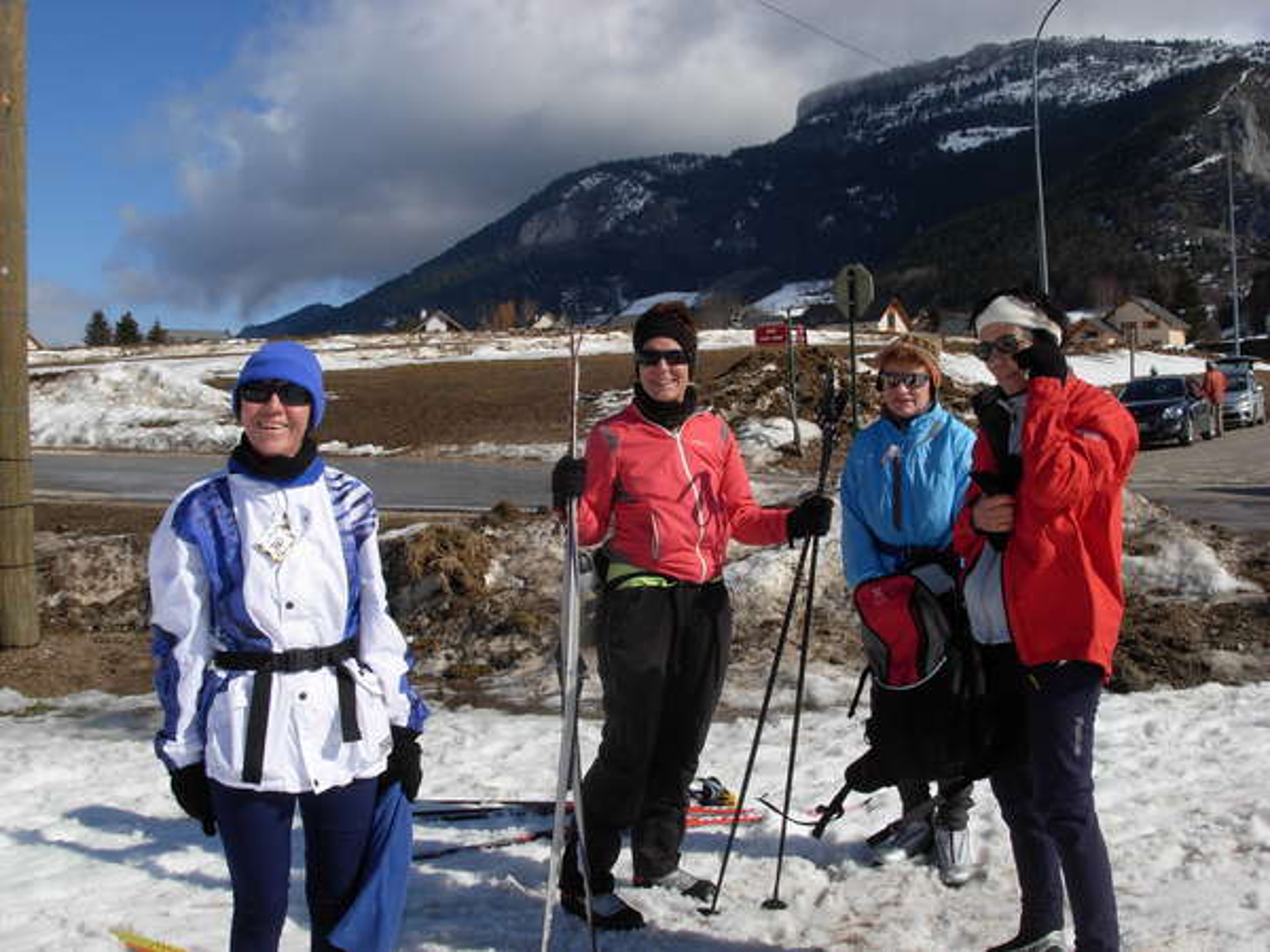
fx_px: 1394
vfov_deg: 37.7
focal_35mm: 38
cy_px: 476
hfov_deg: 49.0
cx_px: 635
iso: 79
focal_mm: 6.3
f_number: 4.9
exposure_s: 1/1117
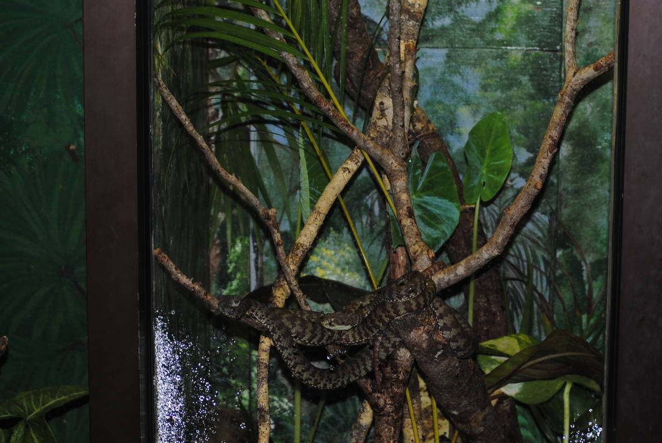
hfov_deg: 18.4
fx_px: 2037
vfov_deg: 12.4
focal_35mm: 111
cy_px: 214
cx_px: 423
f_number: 4
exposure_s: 1/60
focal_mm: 55
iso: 200
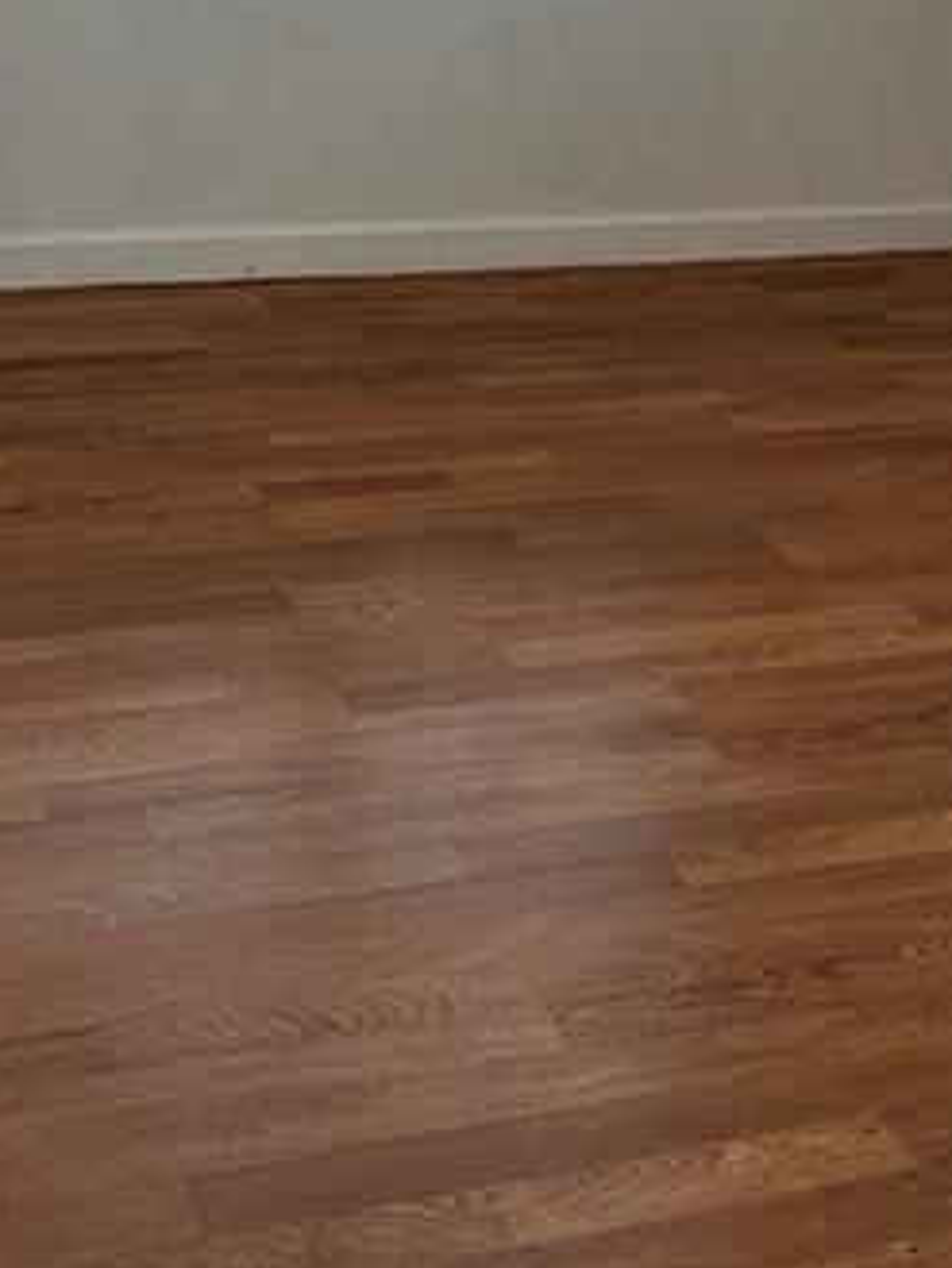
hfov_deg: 28.1
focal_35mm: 51
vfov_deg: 34.9
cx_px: 216
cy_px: 81
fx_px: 1869
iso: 64
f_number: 2.2
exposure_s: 1/99
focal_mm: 2.22
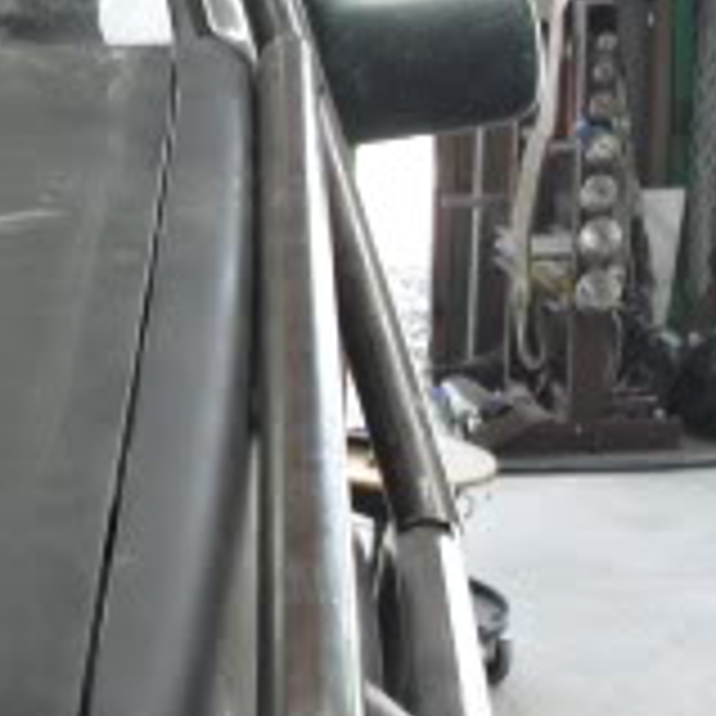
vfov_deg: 13.6
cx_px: -216
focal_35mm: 128
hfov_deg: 13.2
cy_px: 279
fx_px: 2995
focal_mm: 6.3
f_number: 3.1
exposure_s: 1/60
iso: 100
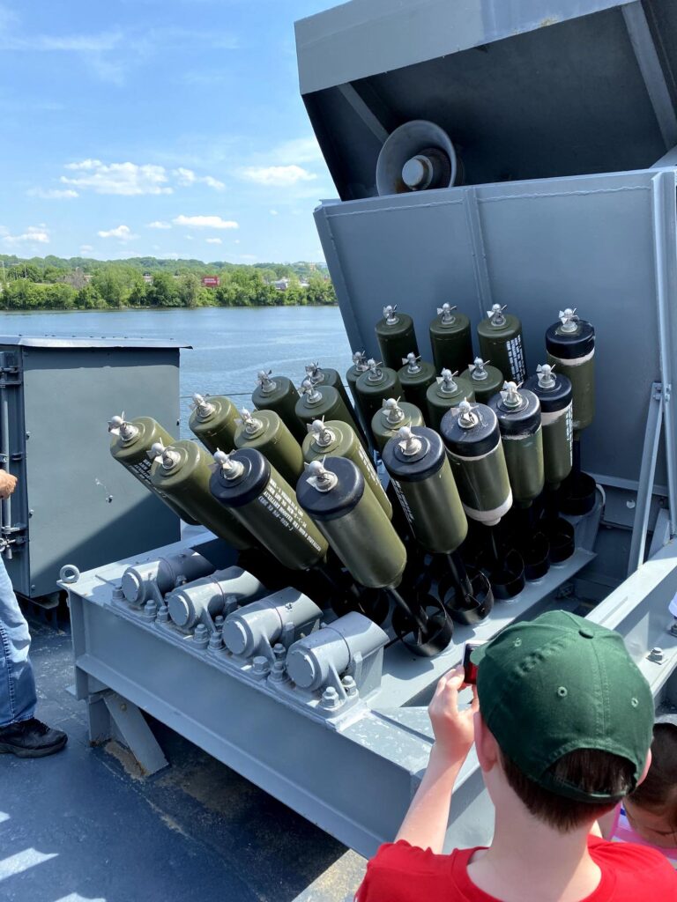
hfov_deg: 53.1
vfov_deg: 67.3
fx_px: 678
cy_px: 451
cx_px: 338
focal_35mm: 26
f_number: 1.8
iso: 32
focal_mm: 4.25
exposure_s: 1/1377
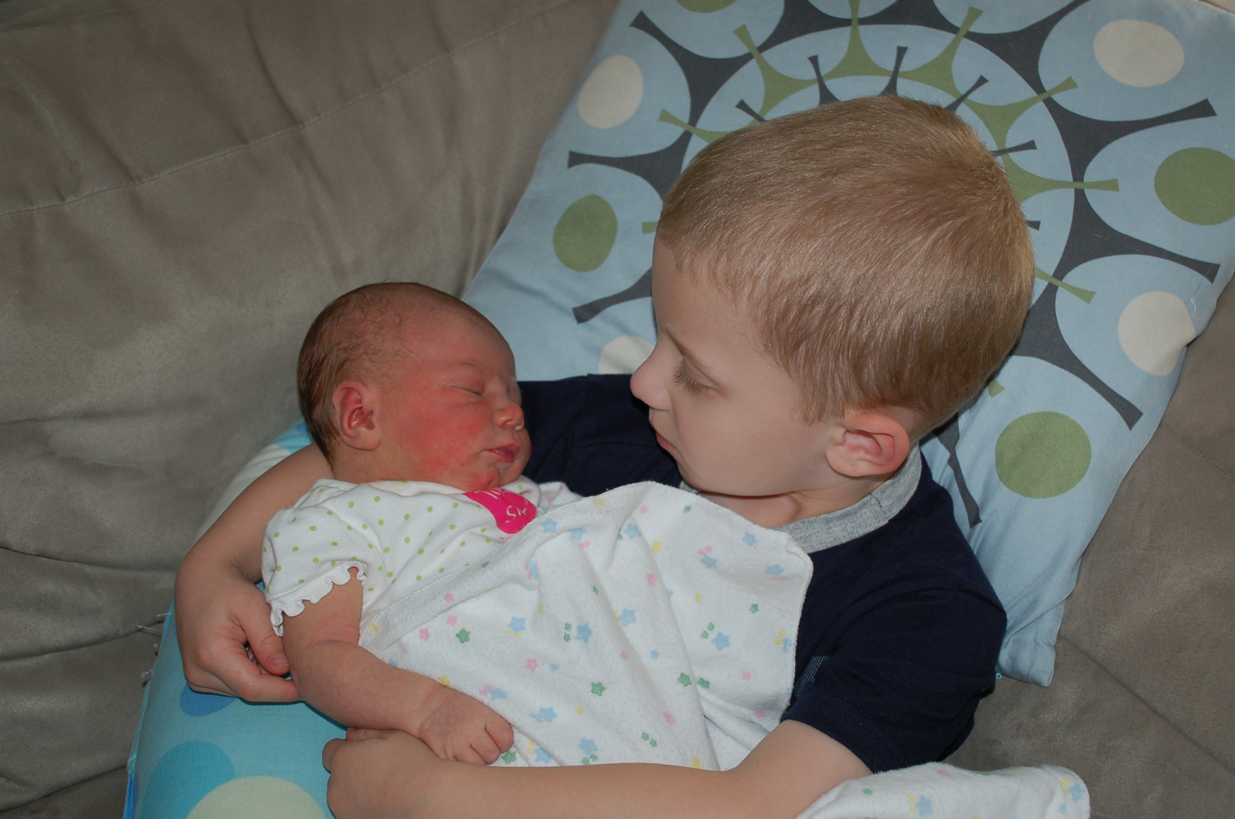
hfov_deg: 33.5
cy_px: 410
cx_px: 618
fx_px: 2055
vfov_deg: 22.5
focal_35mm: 60
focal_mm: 40
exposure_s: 1/60
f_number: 4.5
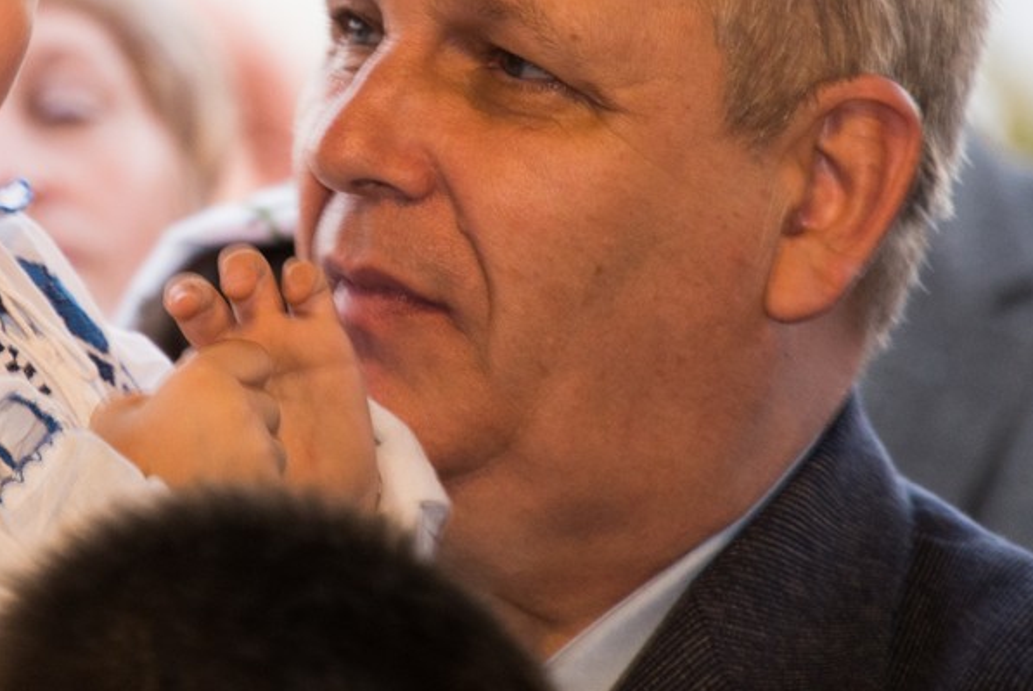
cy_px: 24
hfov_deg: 2.9
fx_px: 20703
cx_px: 210
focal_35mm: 721
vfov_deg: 1.9
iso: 1600
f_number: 5.6
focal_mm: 300
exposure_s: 1/40
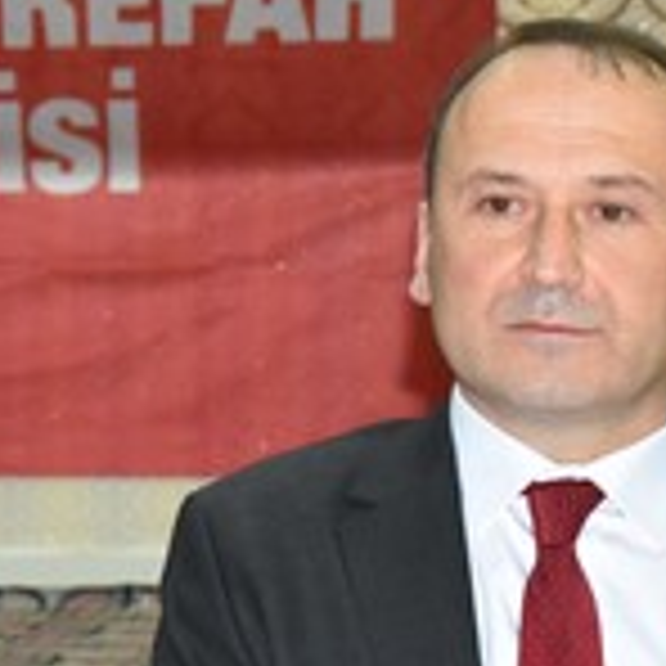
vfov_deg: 8.6
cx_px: -261
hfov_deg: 8.4
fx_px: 4441
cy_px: 304
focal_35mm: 204
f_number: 4
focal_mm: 32
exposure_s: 1/60
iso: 400
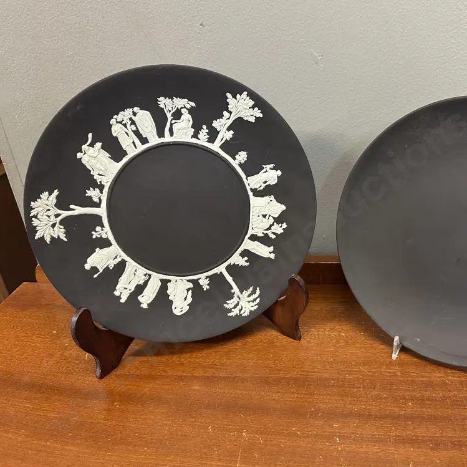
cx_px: 307
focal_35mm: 29
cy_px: 238
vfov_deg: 55.6
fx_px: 443
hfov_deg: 54.6
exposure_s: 1/50
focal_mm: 6.86
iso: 250
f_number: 1.78
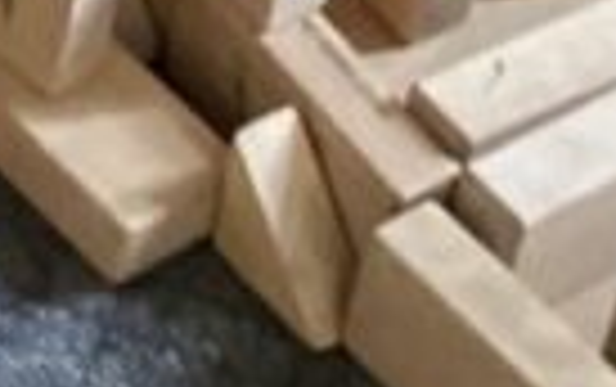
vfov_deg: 5.1
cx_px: -782
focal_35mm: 245
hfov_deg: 8.0
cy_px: -716
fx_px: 4118
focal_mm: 3.3
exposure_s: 1/30
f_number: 2.4
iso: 500
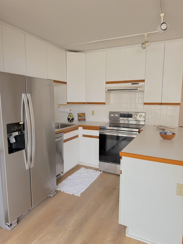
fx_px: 169
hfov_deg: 56.8
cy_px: 122
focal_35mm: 24
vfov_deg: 71.6
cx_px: 92
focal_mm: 6.76
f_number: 1.78
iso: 200
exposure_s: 1/118
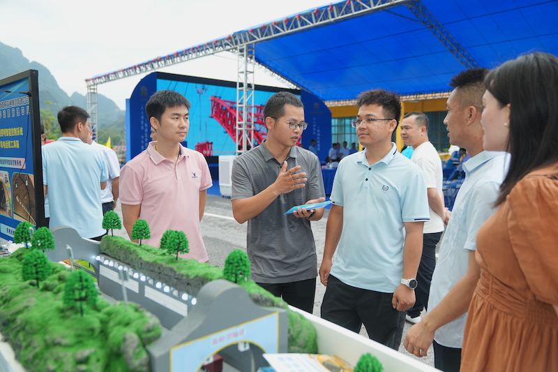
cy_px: 186
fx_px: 449
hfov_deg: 63.7
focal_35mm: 29
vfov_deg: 44.9
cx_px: 279
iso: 100
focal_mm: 29
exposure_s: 1/250
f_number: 3.2
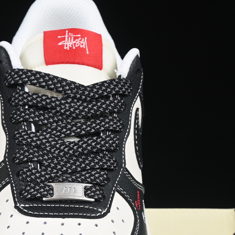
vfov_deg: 8.7
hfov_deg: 8.6
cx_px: -26
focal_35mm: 201
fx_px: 1544
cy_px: 214
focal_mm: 50
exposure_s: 1/60
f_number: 6.3
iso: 160
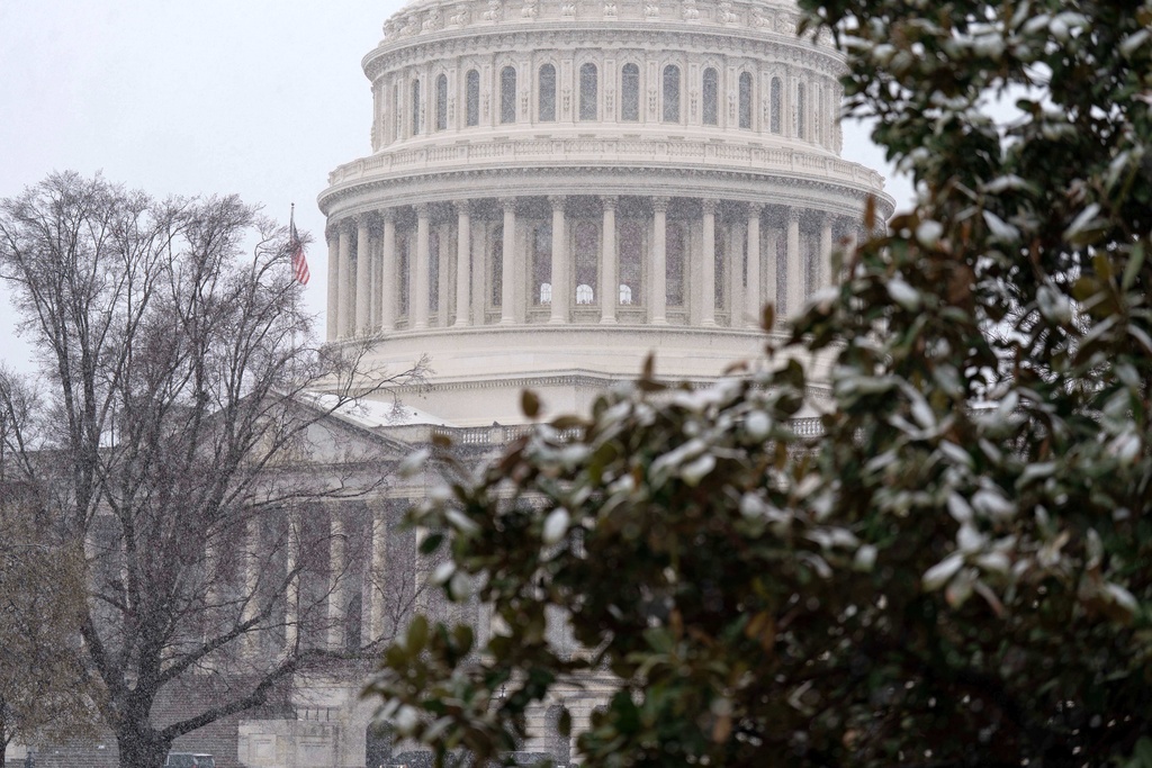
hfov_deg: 17.3
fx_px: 3776
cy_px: 384
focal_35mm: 118
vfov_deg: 11.6
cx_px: 576
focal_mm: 118
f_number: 2.8
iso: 100
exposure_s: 1/400
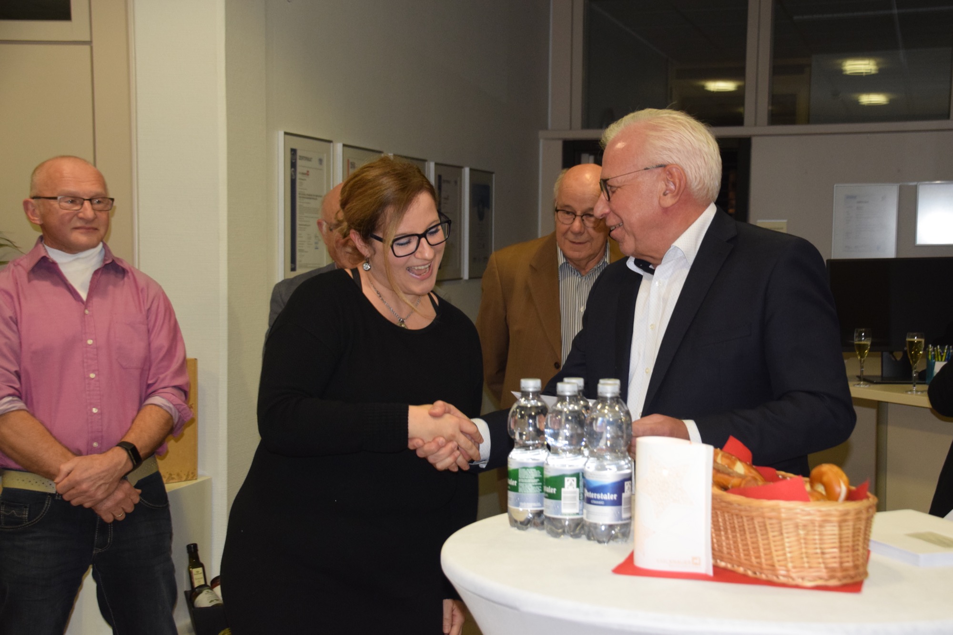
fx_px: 1509
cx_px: 476
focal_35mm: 57
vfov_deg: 23.8
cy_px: 318
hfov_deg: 35.1
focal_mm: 38
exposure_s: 1/60
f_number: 4.5
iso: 1600
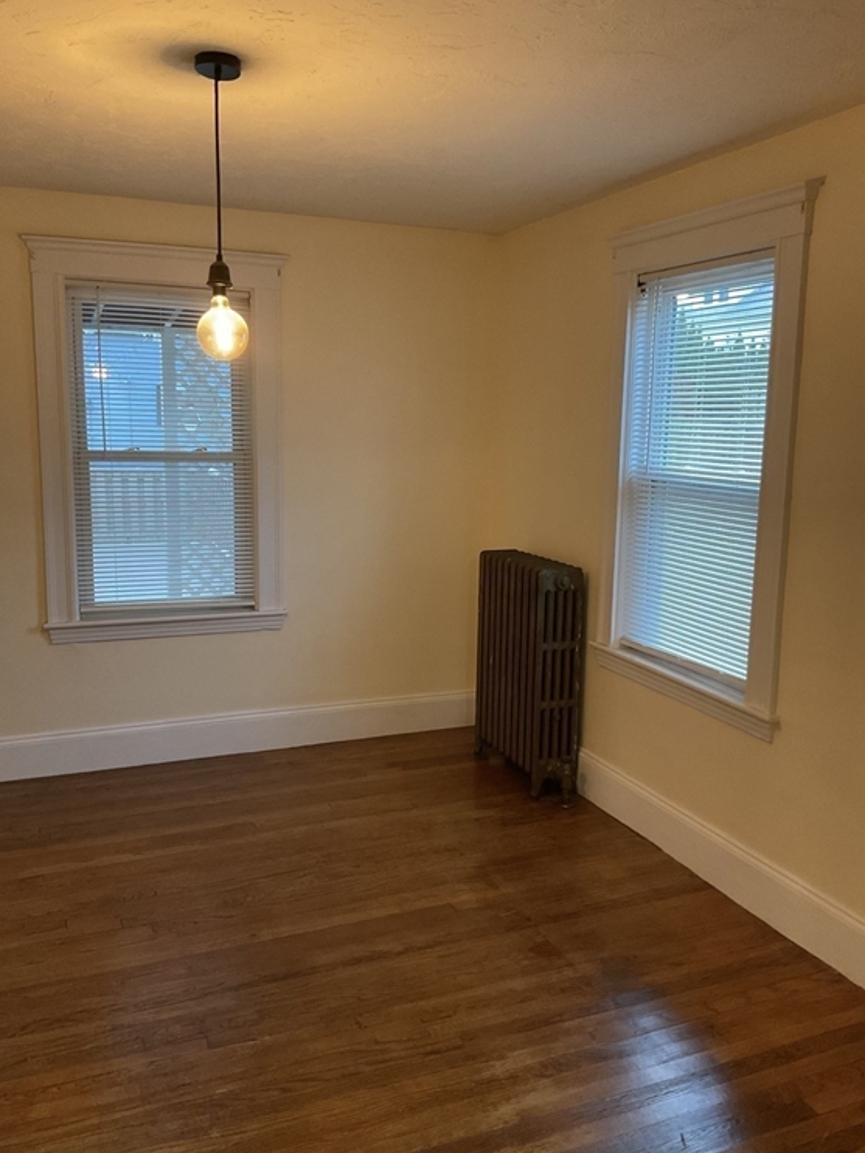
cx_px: 426
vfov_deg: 59.9
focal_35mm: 30
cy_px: 572
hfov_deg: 46.8
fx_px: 999
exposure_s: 1/40
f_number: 1.8
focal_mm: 3
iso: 200
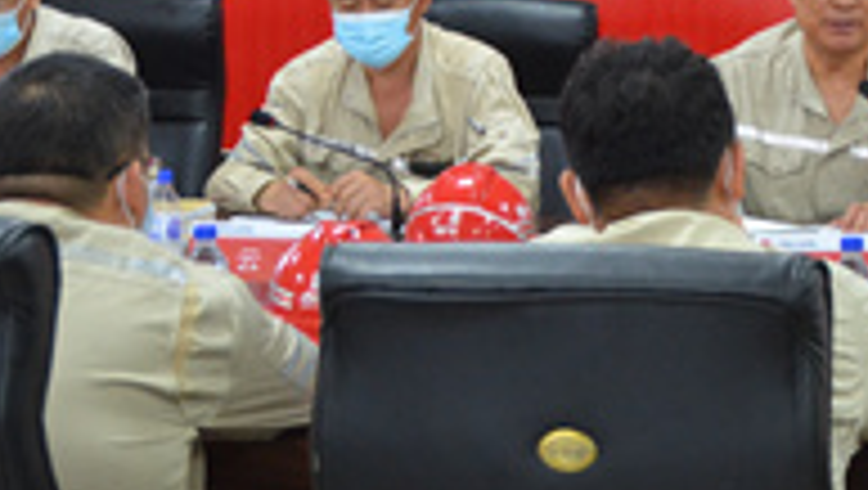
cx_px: 1061
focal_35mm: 132
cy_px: -214
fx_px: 3032
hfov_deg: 15.6
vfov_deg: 9.0
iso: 800
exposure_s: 1/25
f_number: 4
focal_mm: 27
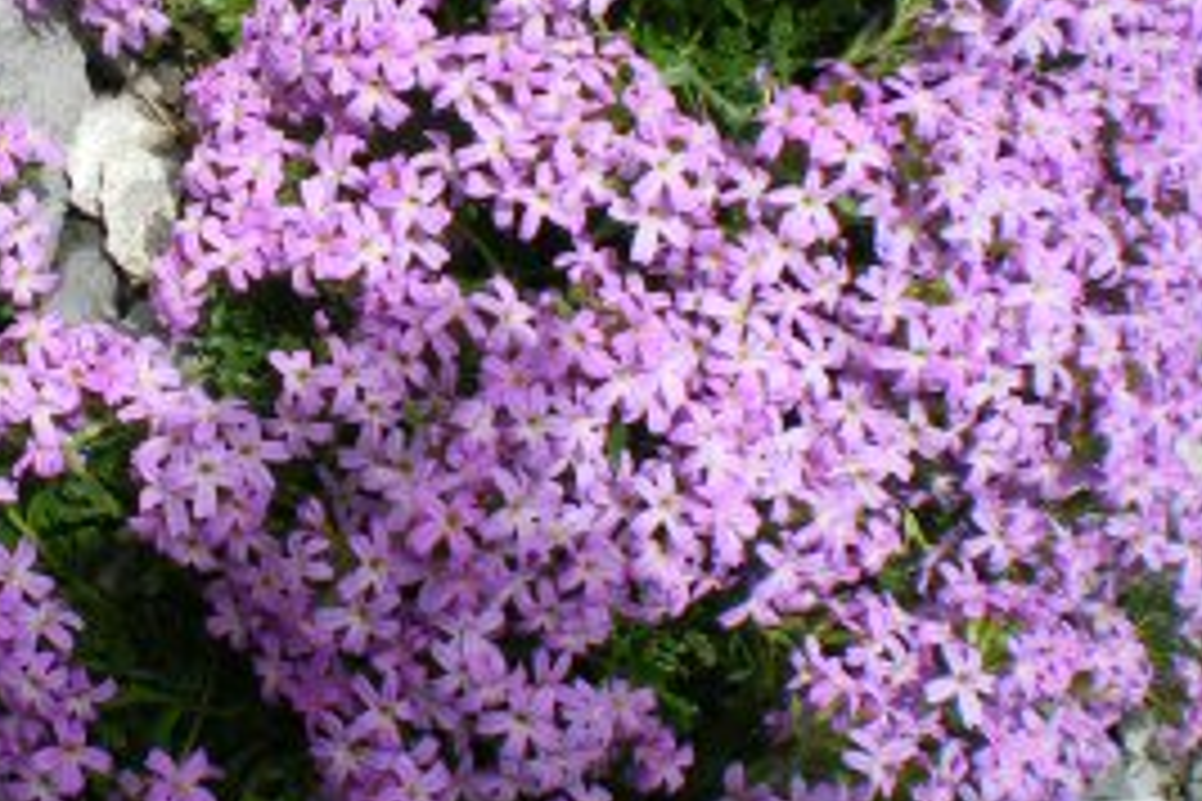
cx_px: 270
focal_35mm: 68
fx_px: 2270
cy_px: 263
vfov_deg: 19.9
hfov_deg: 29.1
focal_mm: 6.3
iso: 64
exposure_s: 1/320
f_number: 4.6
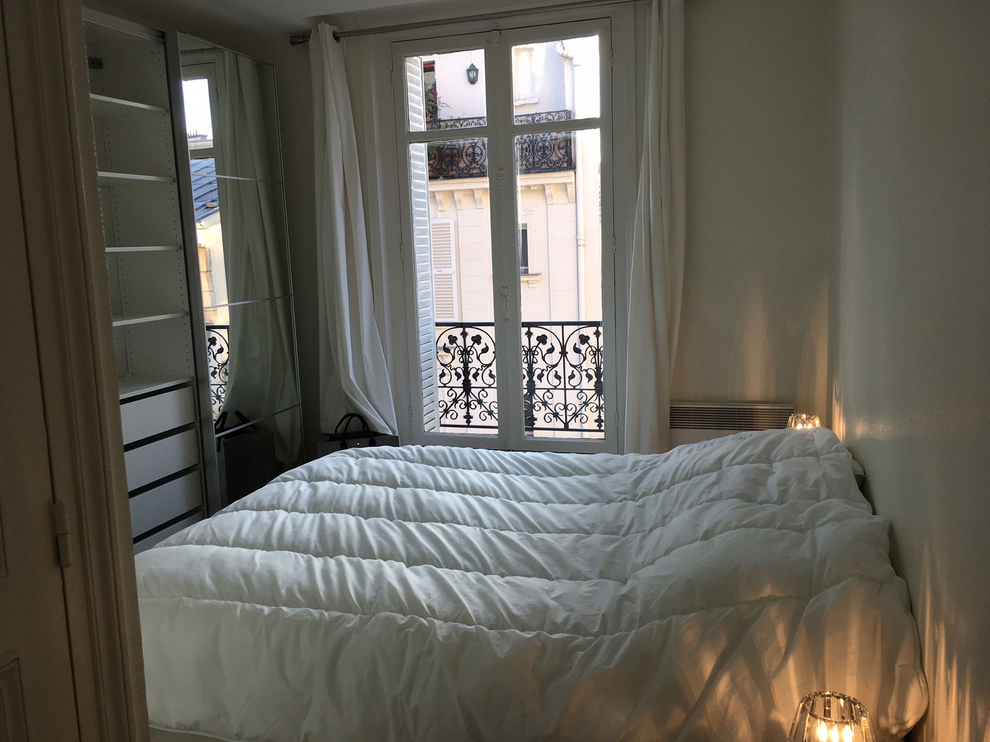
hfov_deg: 61.7
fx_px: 829
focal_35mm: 29
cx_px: 495
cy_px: 371
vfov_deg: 48.2
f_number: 2.2
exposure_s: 1/100
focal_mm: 4.15
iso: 25
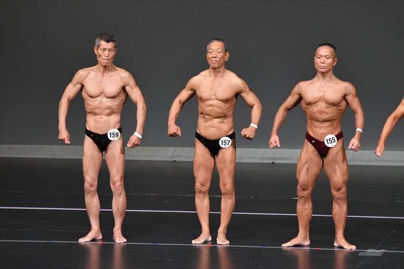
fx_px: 3533
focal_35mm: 315
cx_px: 202
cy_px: 134
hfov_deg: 6.5
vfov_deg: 4.4
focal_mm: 210
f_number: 5.6
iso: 4000
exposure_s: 1/400
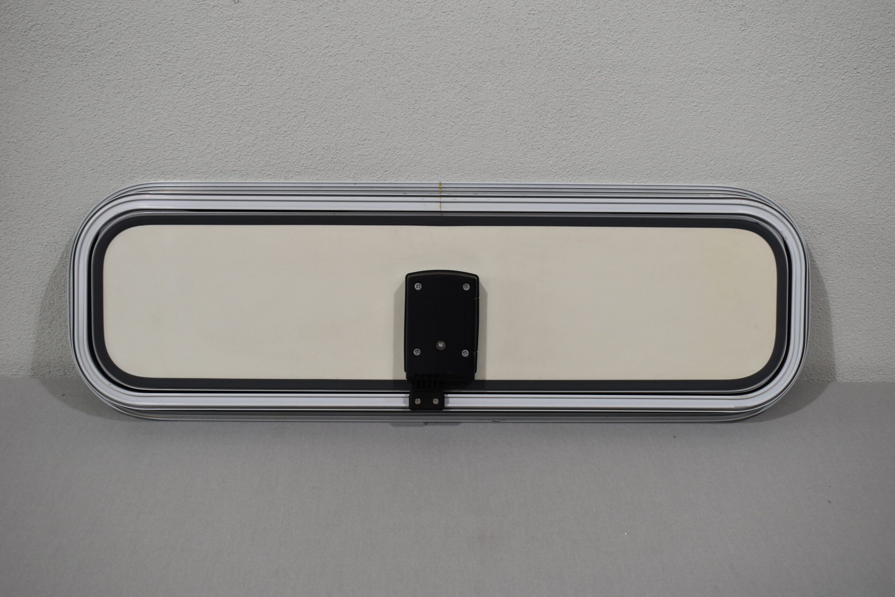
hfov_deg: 47.9
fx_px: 1007
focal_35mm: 40
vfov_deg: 33.0
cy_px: 298
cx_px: 448
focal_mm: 27
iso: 280
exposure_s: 1/125
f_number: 5.6
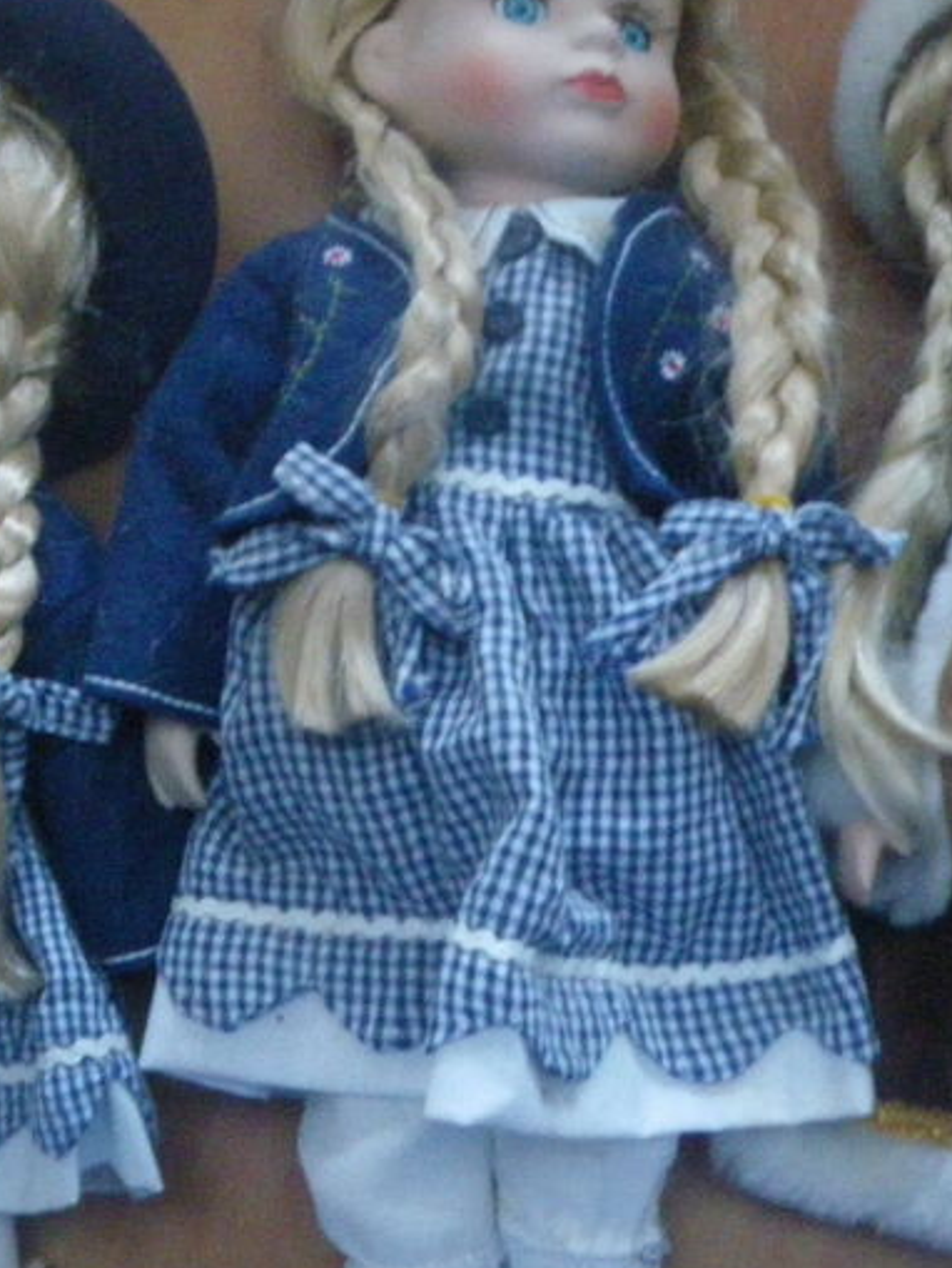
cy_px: 698
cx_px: 533
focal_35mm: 55
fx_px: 2016
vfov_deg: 34.9
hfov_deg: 26.6
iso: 800
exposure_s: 1/40
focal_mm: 5
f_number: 3.5
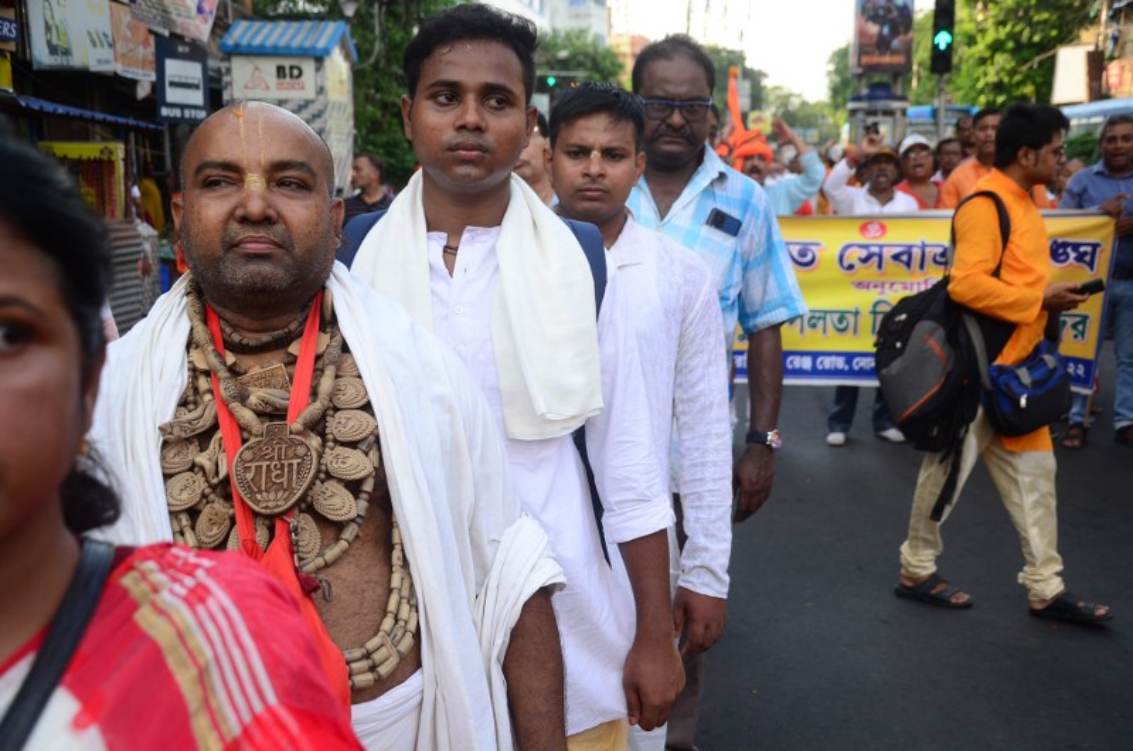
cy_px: 376
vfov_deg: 34.1
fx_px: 1225
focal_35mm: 39
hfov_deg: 49.6
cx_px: 566
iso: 400
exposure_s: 1/320
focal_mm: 26
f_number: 4
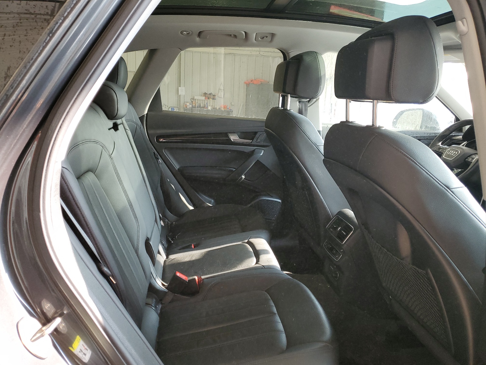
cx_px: 243
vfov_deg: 53.1
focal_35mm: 26
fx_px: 365
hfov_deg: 67.3
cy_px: 182
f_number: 1.5
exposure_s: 1/100
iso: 87
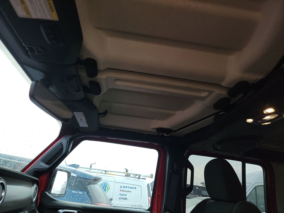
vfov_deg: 56.8
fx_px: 197
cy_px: 106
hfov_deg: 71.6
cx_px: 142
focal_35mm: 24
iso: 94
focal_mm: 6.7
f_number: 1.8
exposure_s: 1/119
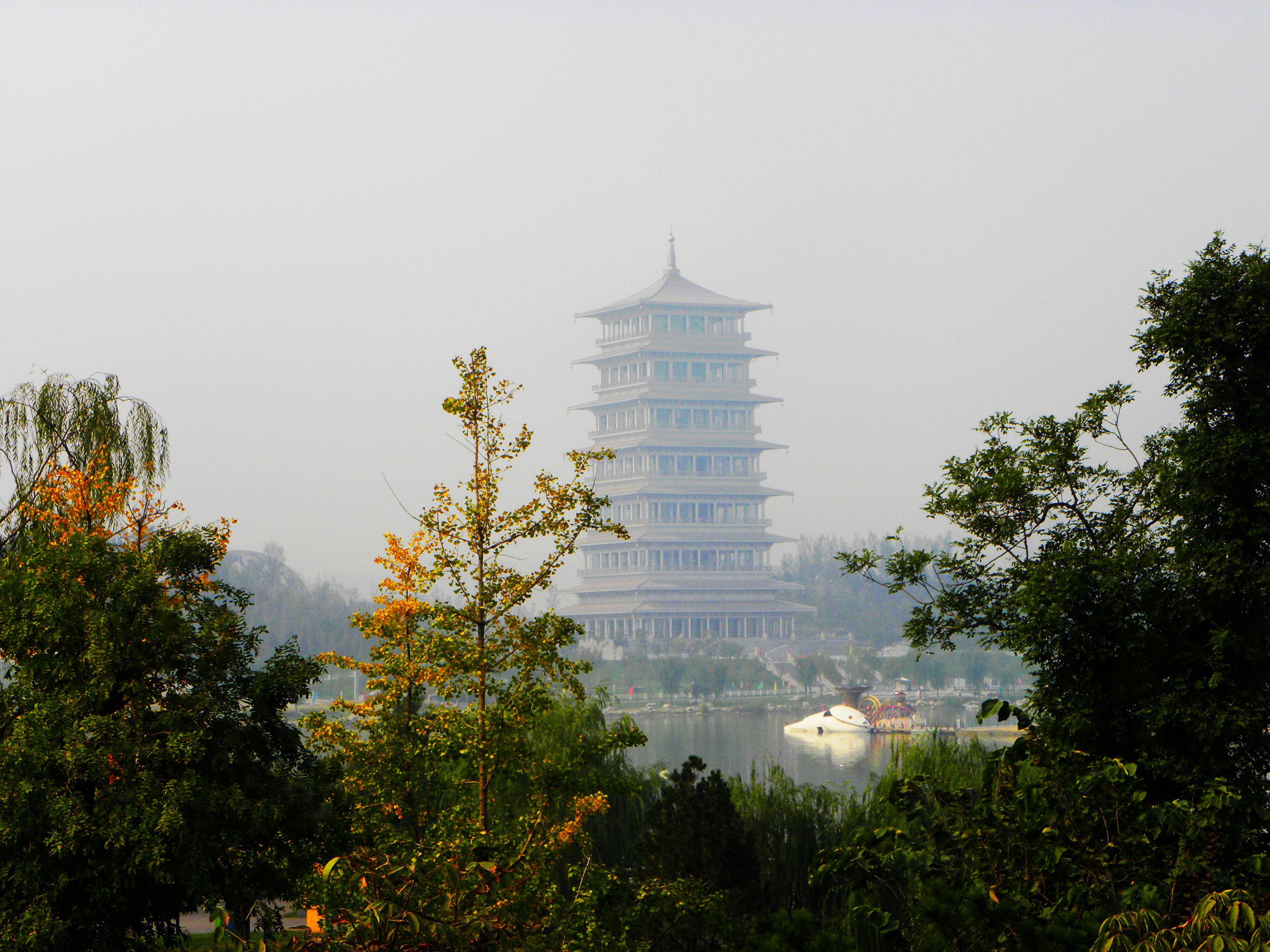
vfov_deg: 15.6
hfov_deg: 20.7
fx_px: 3485
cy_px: 476
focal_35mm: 95
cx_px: 635
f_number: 5.6
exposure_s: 1/346
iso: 64
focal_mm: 16.9
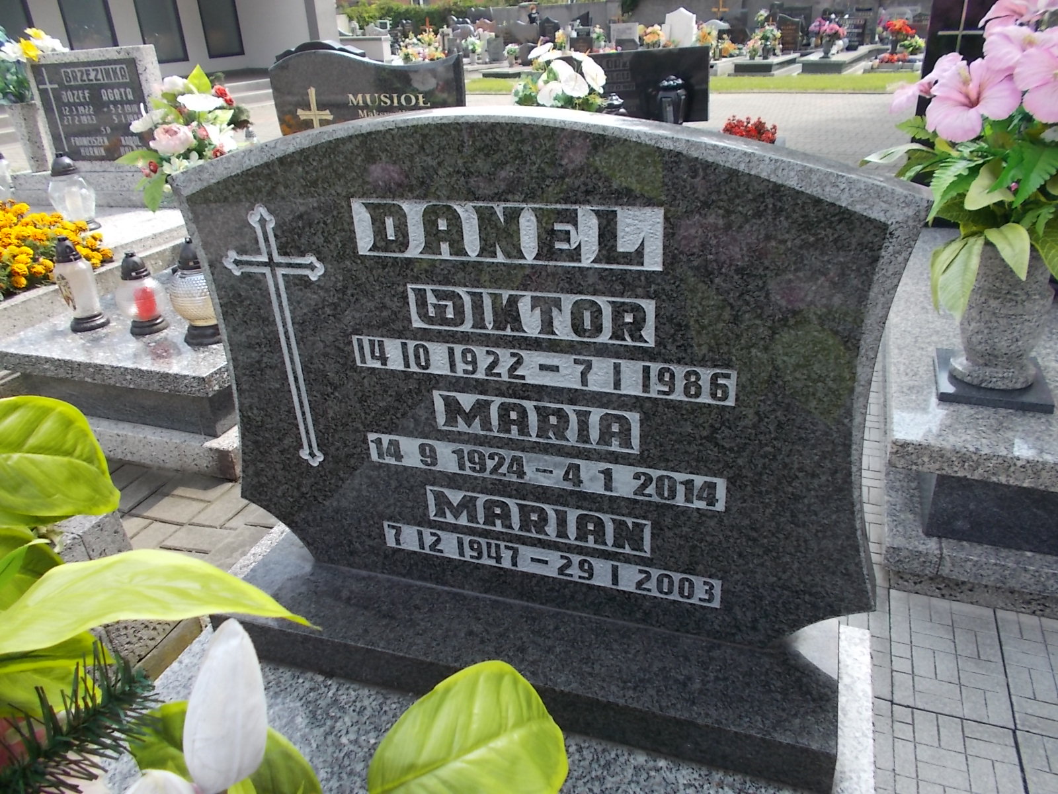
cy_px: 397
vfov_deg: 53.1
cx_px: 529
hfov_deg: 67.3
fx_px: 795
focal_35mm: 26
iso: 80
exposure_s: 1/320
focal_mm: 4.6
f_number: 3.2
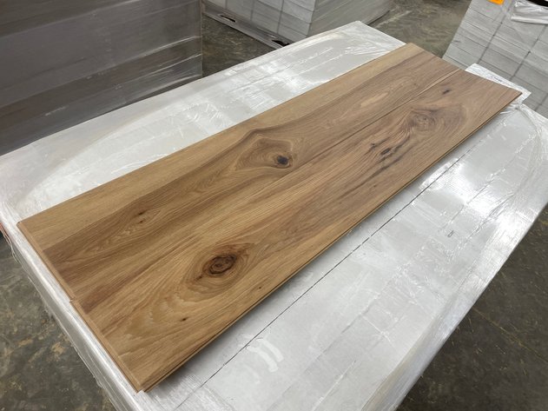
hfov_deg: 67.3
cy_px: 206
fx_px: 412
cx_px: 274
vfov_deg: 53.0
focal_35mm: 26
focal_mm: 4.2
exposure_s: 1/66
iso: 80
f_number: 1.6
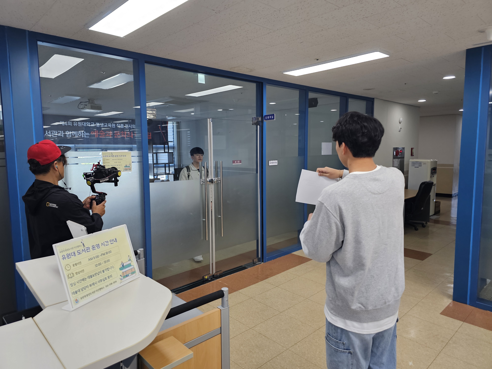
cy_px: 184
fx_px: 327
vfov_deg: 58.9
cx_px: 246
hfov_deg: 73.9
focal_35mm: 23
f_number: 1.7
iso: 125
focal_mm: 6.3
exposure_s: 1/120
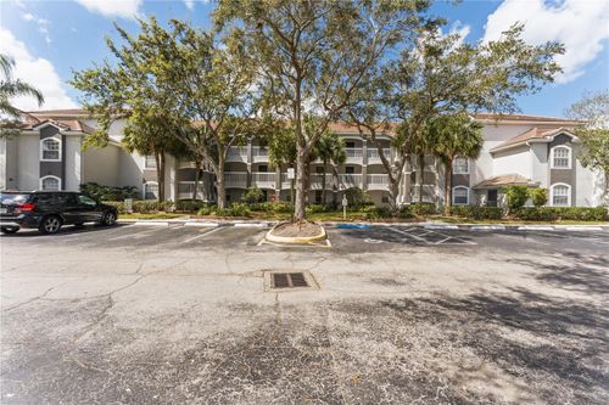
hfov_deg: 101.9
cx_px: 304
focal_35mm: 15
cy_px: 202
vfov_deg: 78.8
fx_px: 247
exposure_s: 1/20
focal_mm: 14.6
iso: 50
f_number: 13
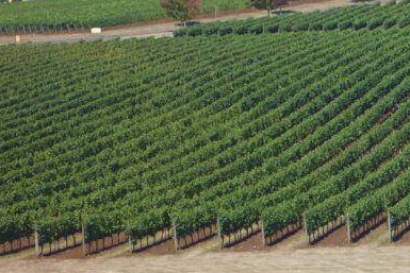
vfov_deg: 8.2
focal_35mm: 166
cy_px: -6
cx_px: 370
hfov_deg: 12.3
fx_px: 1891
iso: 80
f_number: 5.6
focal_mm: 14.3
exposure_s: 1/200
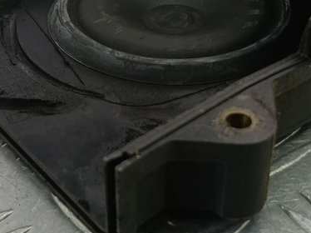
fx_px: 664
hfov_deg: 26.3
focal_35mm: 74
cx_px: 153
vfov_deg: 19.6
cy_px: 39
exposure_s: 1/50
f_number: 1.6
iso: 88
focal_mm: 4.11
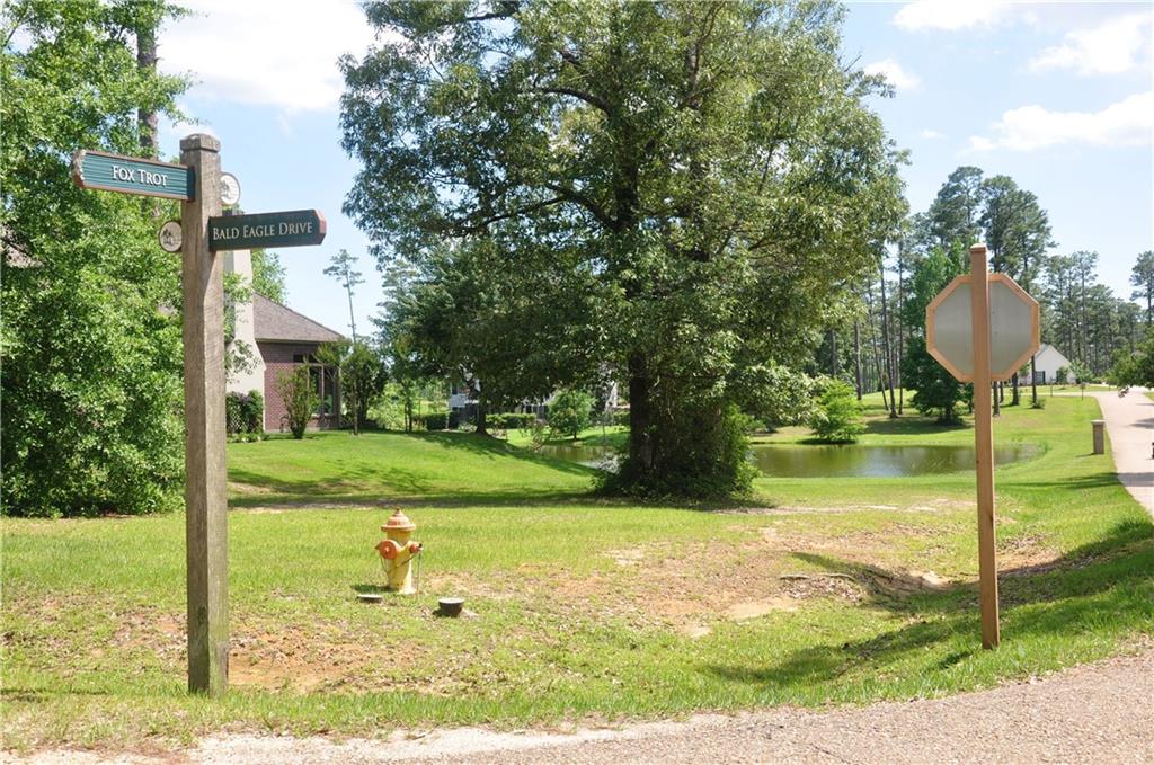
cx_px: 577
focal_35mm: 39
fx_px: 1248
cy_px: 382
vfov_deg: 34.1
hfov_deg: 49.6
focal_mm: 26
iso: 200
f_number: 10
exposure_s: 1/200
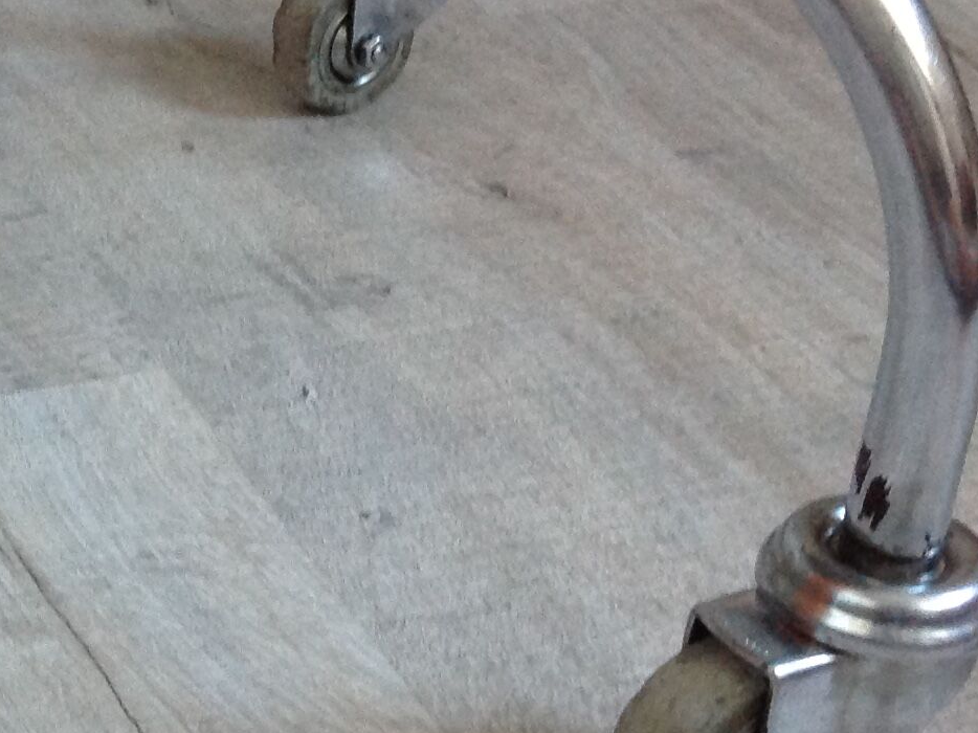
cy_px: 342
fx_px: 2740
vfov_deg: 15.2
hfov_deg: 19.2
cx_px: -156
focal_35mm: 97
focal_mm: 4.28
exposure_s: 1/15
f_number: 2.4
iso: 160
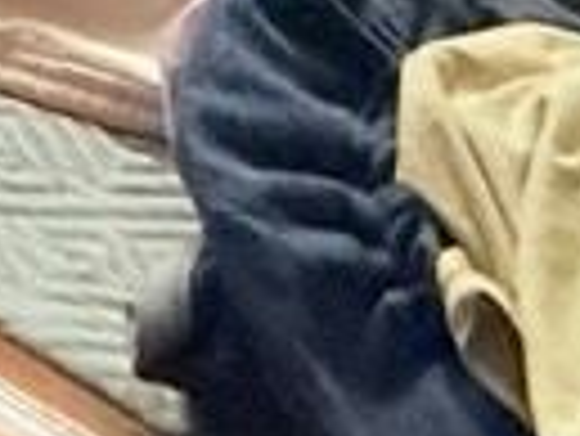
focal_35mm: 111
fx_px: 1862
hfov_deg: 11.0
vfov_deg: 8.2
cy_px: -1277
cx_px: -1187
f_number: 2.2
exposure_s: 1/50
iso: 500
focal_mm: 2.22
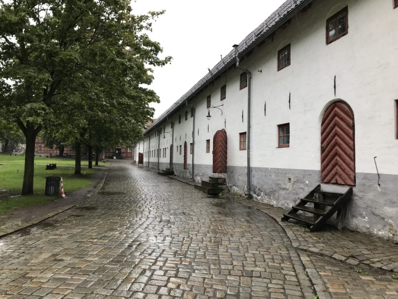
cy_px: 150
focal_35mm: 28
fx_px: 322
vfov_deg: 49.7
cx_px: 199
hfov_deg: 63.4
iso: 40
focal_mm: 3.99
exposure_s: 1/100
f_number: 1.8
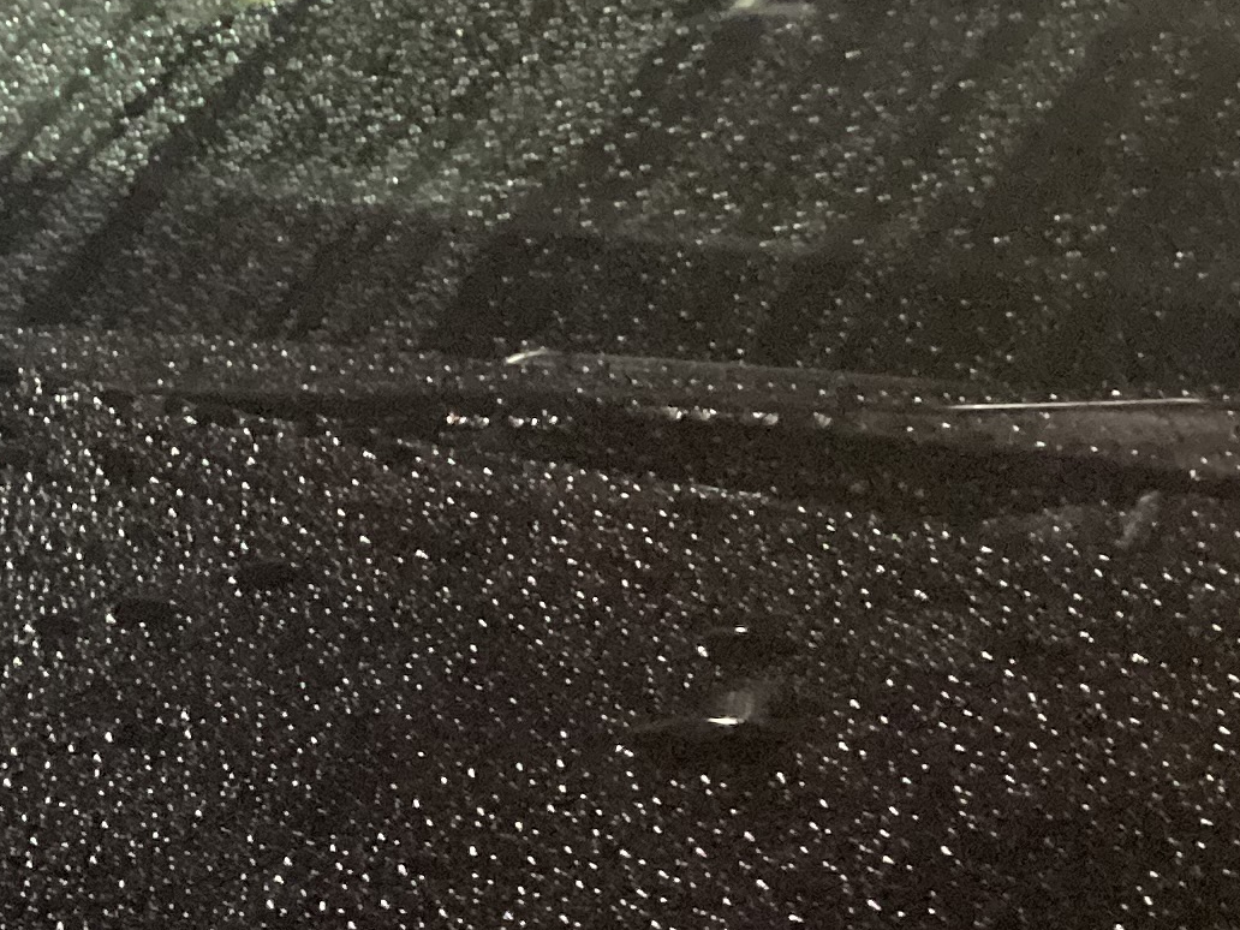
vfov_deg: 14.8
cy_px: 954
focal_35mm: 98
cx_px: -434
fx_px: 3511
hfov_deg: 18.4
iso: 640
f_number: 2.4
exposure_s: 1/17
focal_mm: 3.3
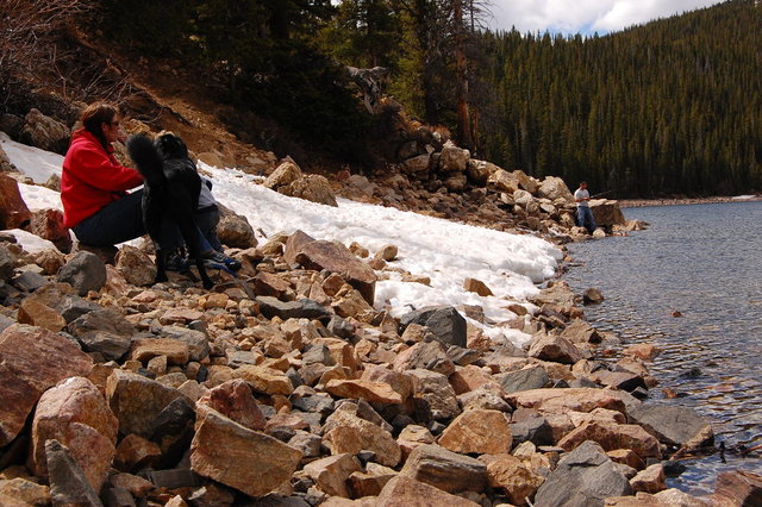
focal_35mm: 46
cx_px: 381
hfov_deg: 42.3
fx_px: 984
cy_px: 254
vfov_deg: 28.9
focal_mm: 31
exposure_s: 1/640
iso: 400
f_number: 13
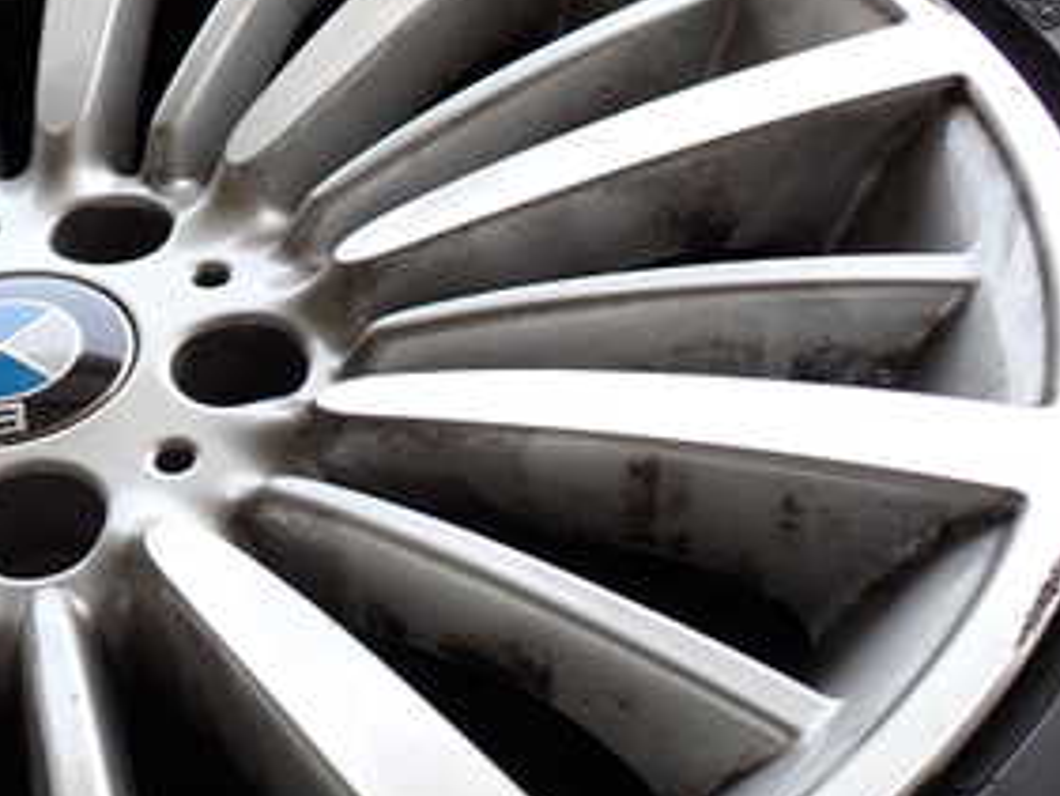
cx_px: 60
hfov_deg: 28.8
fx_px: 1961
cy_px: 517
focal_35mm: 64
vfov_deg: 22.9
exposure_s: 1/125
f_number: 3.2
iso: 100
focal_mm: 5.4
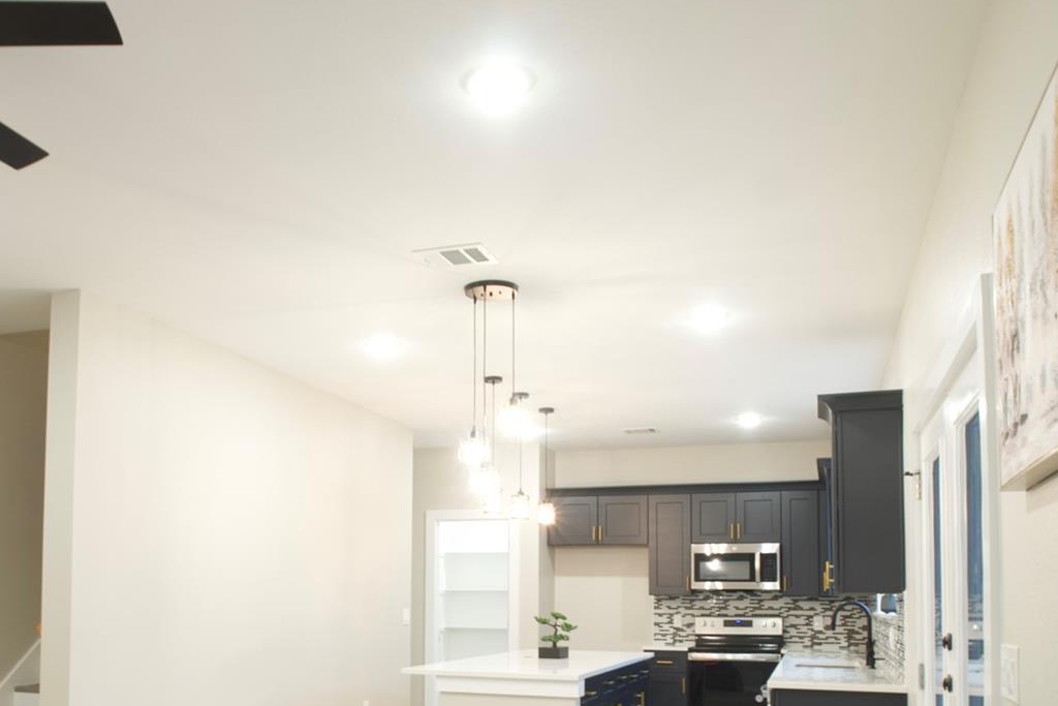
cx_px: 405
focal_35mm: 33
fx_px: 970
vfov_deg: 38.7
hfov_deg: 56.6
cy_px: 546
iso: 100
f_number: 8
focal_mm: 11
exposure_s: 1/1.25
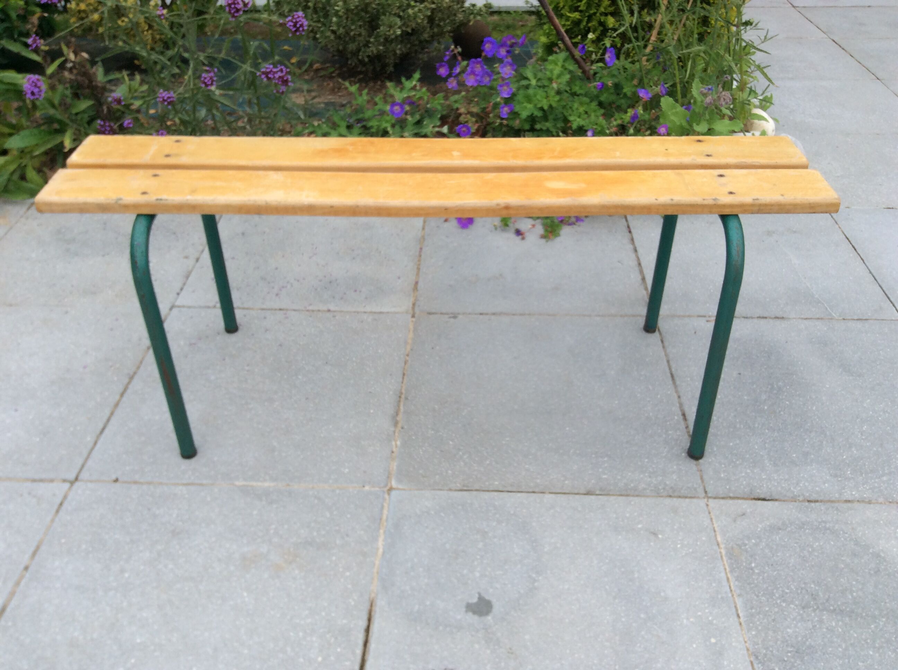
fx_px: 829
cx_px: 449
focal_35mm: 32
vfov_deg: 44.1
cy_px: 335
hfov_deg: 56.9
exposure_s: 1/296
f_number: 2.4
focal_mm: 3.3
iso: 32
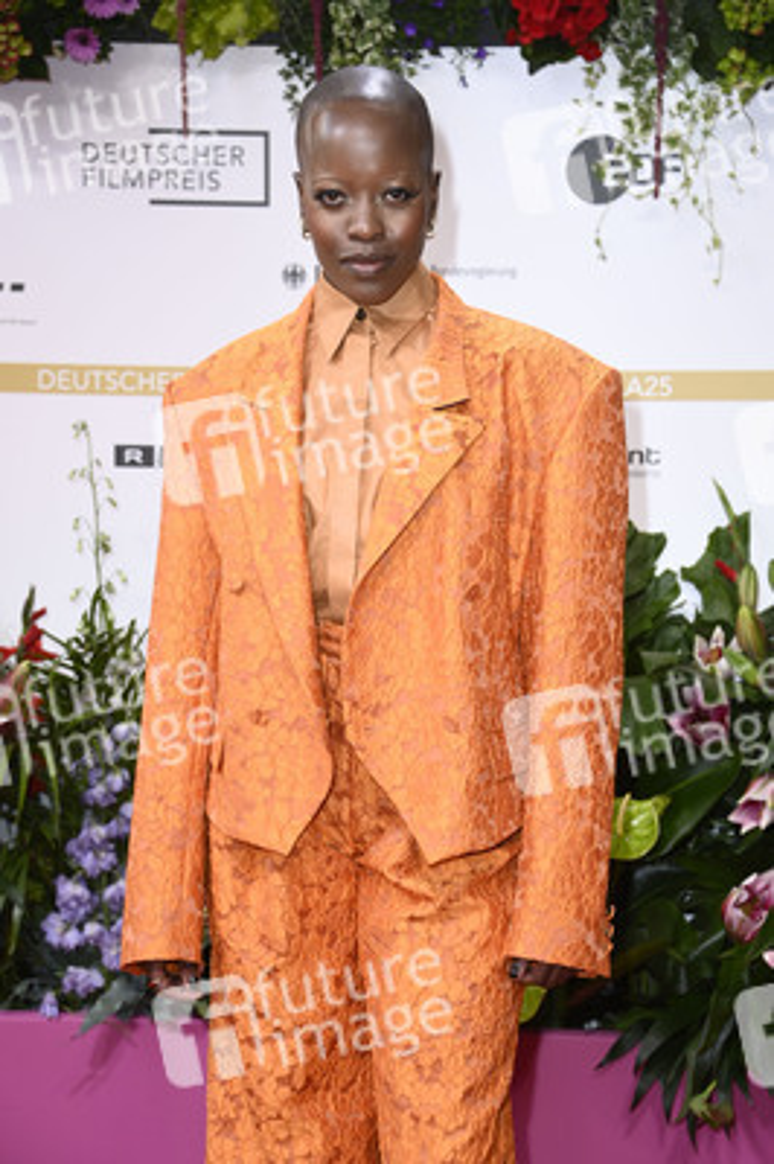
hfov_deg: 15.2
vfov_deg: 22.6
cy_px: 582
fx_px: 2907
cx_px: 387
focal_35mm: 90
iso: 640
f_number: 5.6
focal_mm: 90
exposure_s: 1/250
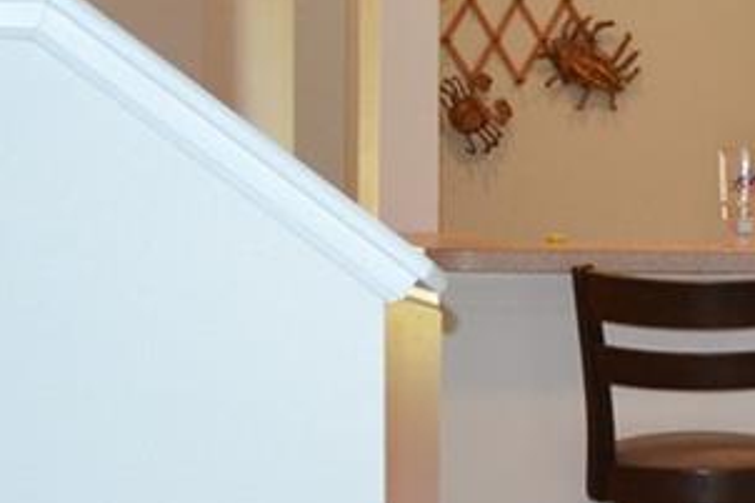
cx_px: 1478
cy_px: 313
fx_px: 2997
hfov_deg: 12.7
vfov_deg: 9.6
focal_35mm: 143
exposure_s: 1/60
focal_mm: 18
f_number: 3.5
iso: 800
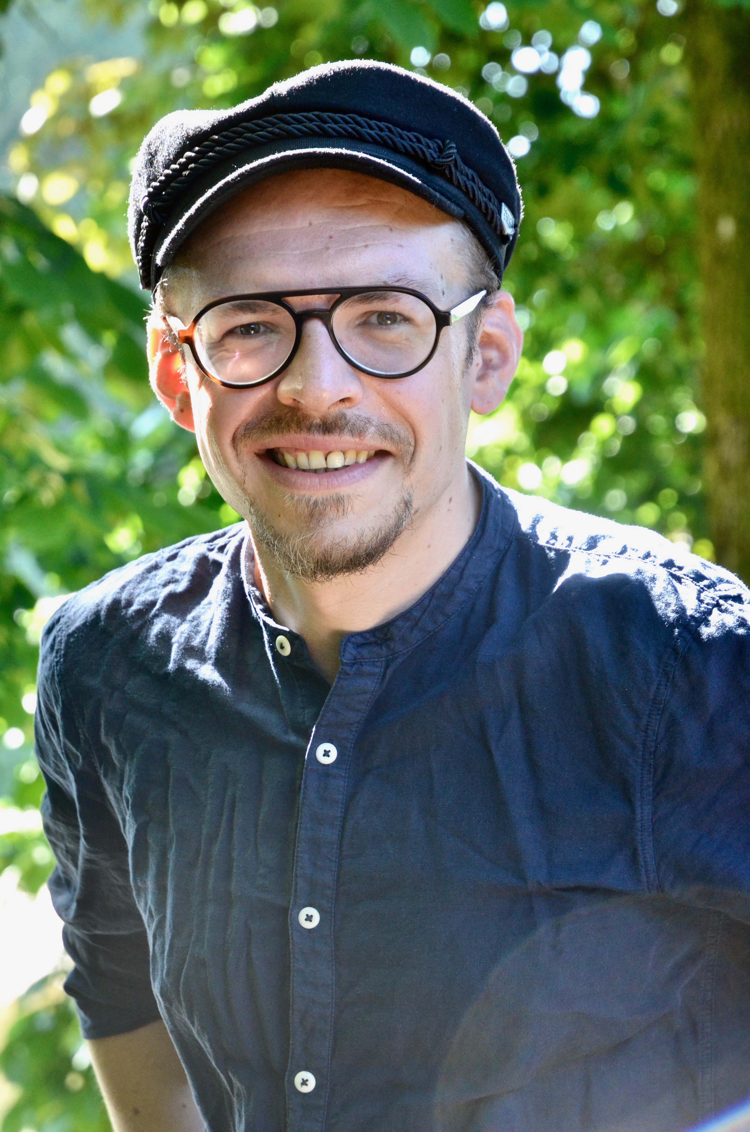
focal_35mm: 128
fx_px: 4002
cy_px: 566
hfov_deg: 10.7
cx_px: 375
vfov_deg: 16.1
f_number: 7.1
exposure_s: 1/200
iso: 1000
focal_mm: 85
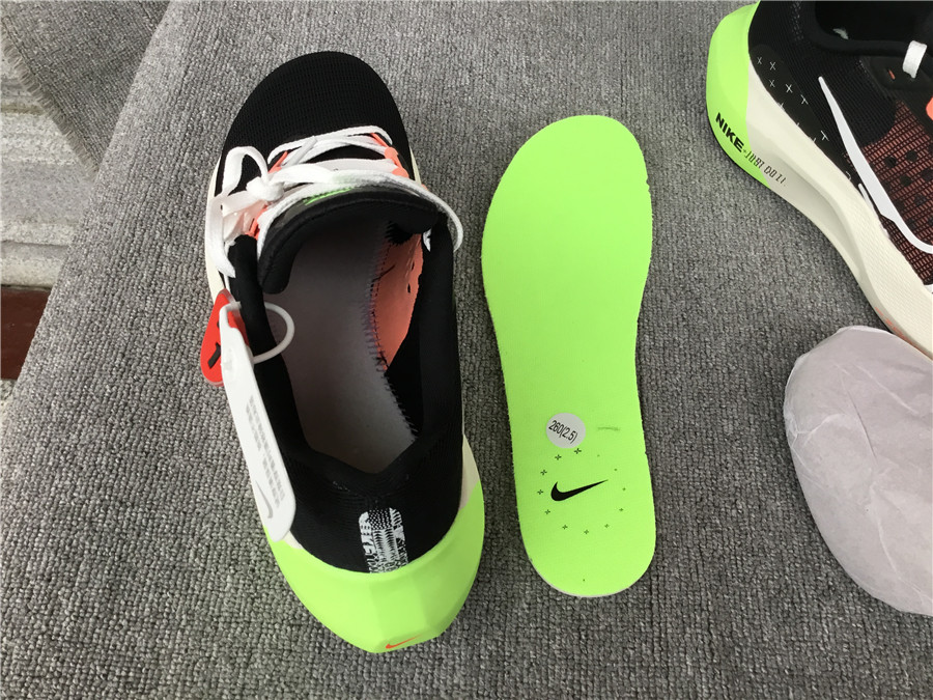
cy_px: 350
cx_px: 466
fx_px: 836
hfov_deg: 58.4
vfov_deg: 45.4
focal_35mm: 31
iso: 25
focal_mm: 3.3
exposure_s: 1/33
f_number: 2.4
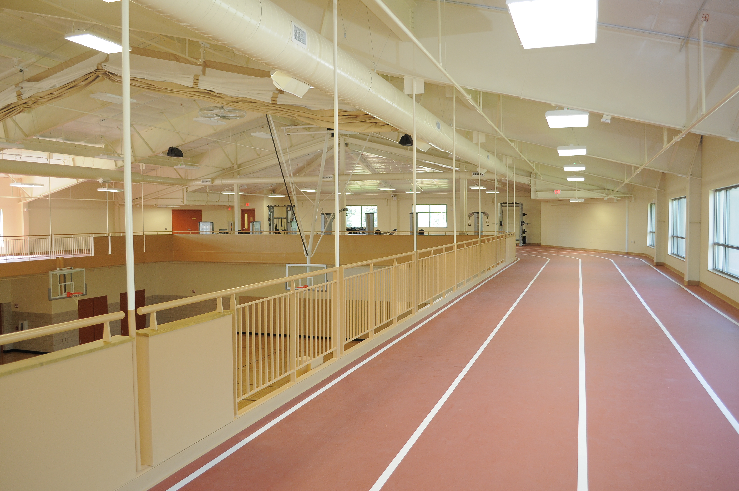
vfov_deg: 43.5
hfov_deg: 62.0
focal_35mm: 30
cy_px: 246
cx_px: 370
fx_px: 615
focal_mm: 20
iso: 500
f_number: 4.5
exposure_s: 1/60
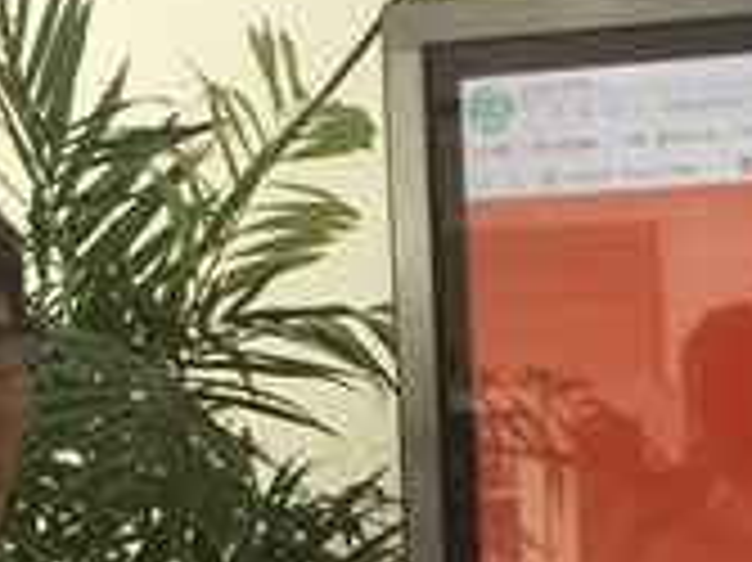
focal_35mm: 104
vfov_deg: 13.5
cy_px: 800
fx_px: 2258
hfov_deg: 18.3
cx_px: 797
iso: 50
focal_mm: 4.15
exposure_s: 1/33
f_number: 2.2
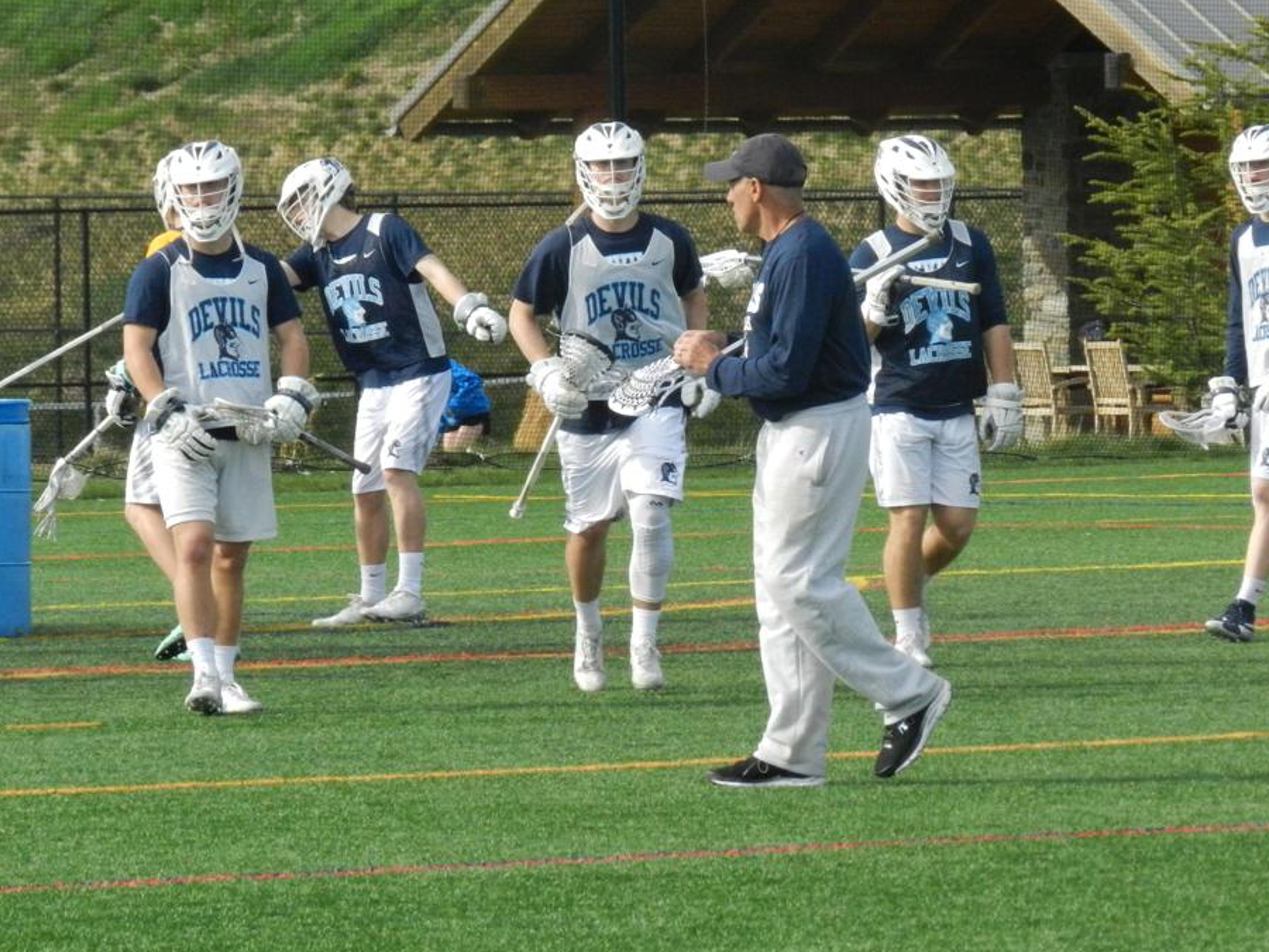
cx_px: 565
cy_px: 443
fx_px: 14187
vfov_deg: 3.8
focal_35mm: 387
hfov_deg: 5.1
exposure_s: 1/1000
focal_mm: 60.5
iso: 800
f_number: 7.1
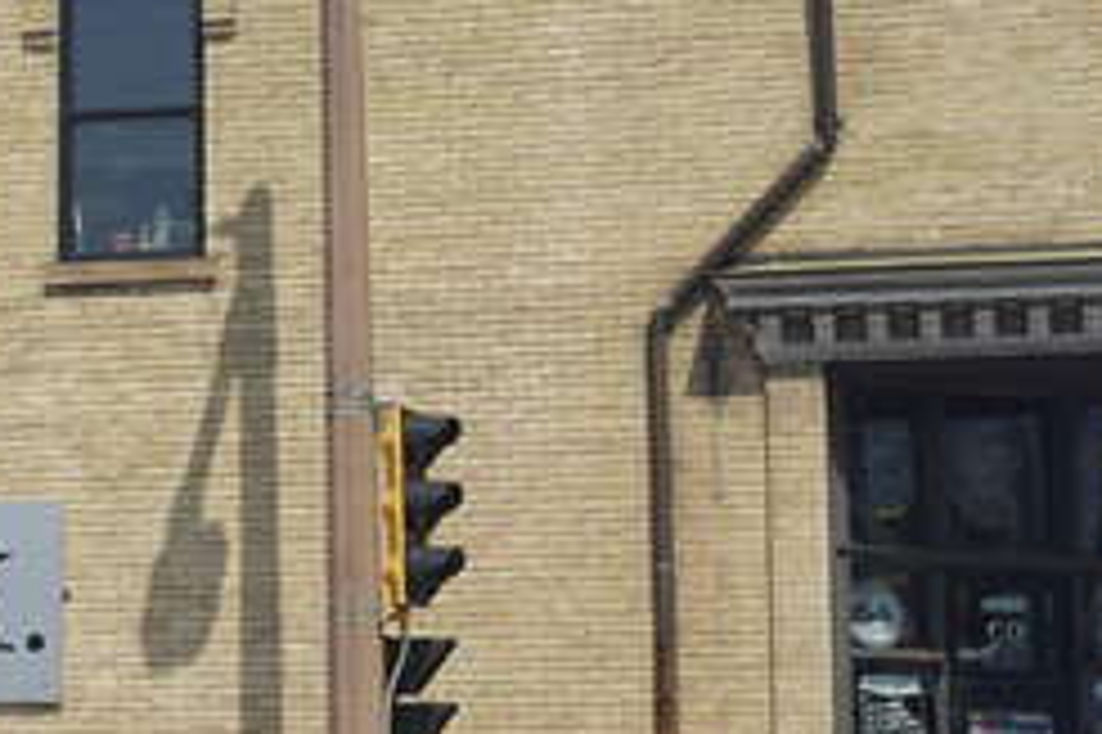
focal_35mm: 123
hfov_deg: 16.5
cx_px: 81
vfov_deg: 11.2
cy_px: 372
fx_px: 3751
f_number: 11
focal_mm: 25
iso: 100
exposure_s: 1/200
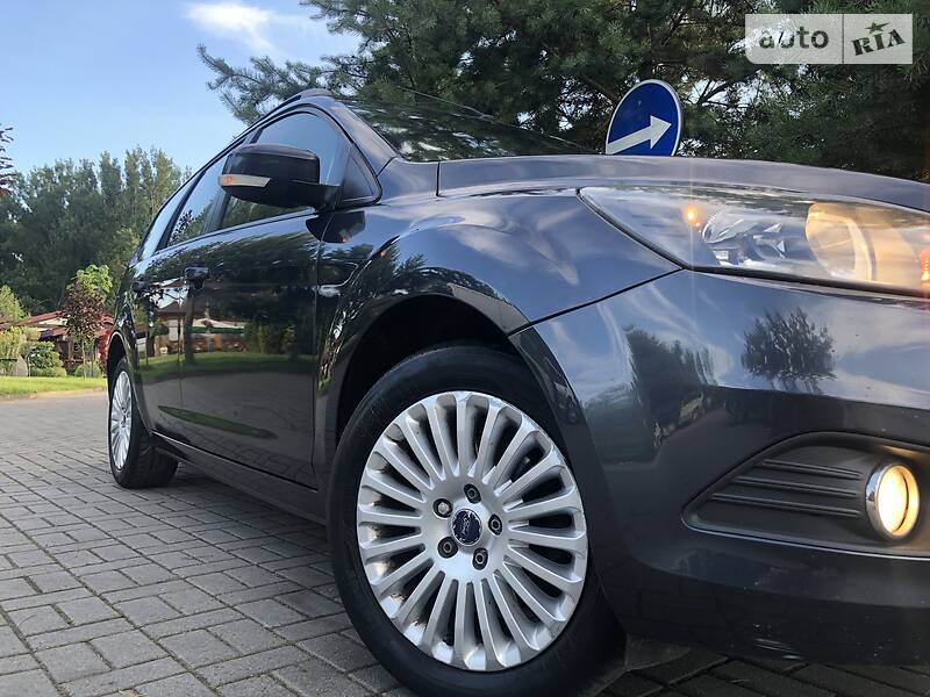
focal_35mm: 28
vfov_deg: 49.7
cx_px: 465
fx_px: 752
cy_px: 348
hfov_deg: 63.4
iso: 40
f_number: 1.8
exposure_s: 1/120
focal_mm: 4
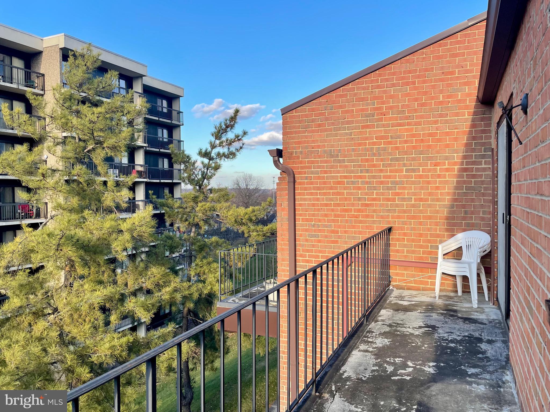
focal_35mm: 26
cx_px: 275
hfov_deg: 67.3
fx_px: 413
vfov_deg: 53.1
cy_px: 206
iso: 32
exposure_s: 1/947
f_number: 1.6
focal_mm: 4.2
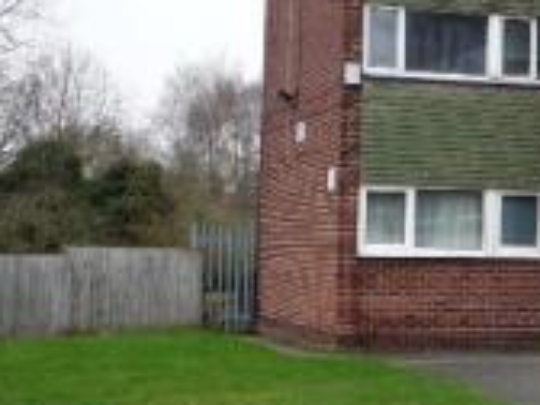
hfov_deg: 17.1
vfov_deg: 14.2
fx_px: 1622
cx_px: 802
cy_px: 178
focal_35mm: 104
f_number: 3.3
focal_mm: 5.2
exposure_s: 1/50
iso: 100
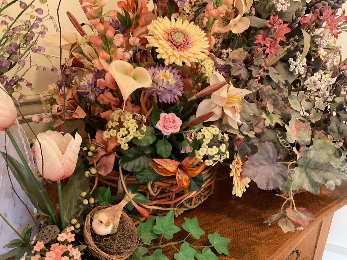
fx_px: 291
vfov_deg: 48.2
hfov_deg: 61.7
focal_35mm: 29
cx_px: 174
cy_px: 130
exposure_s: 1/30
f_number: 1.8
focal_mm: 3
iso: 250
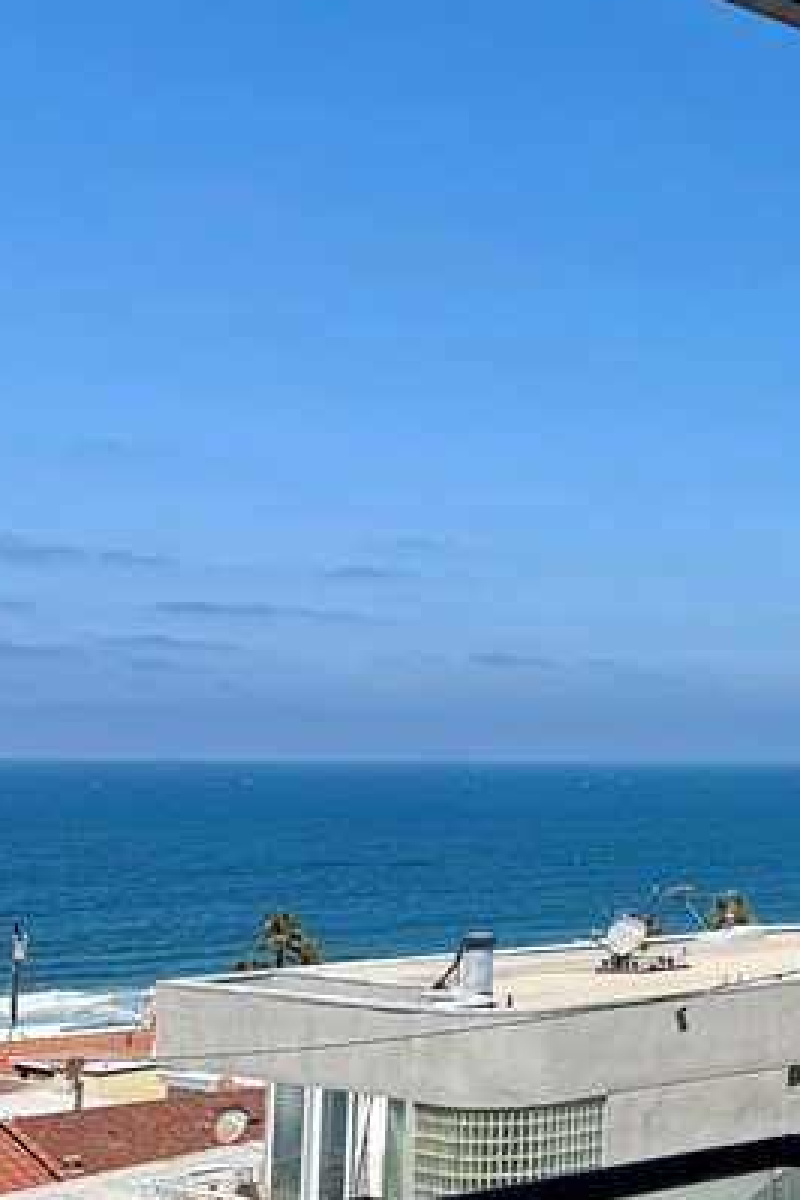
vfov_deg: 31.4
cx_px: 1456
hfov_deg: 17.2
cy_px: 626
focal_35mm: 64
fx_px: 2133
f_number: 1.78
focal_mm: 6.76
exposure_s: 1/7353
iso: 80
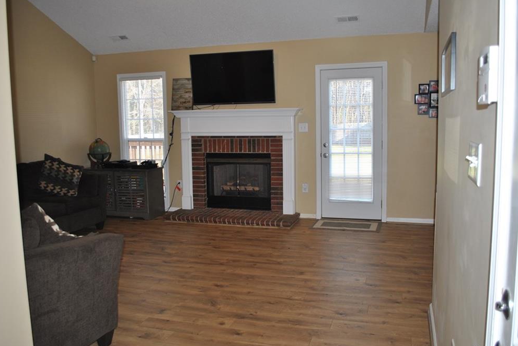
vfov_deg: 42.4
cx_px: 262
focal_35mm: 31
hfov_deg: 60.3
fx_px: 446
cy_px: 175
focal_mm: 20
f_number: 3.8
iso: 200
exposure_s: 1/60
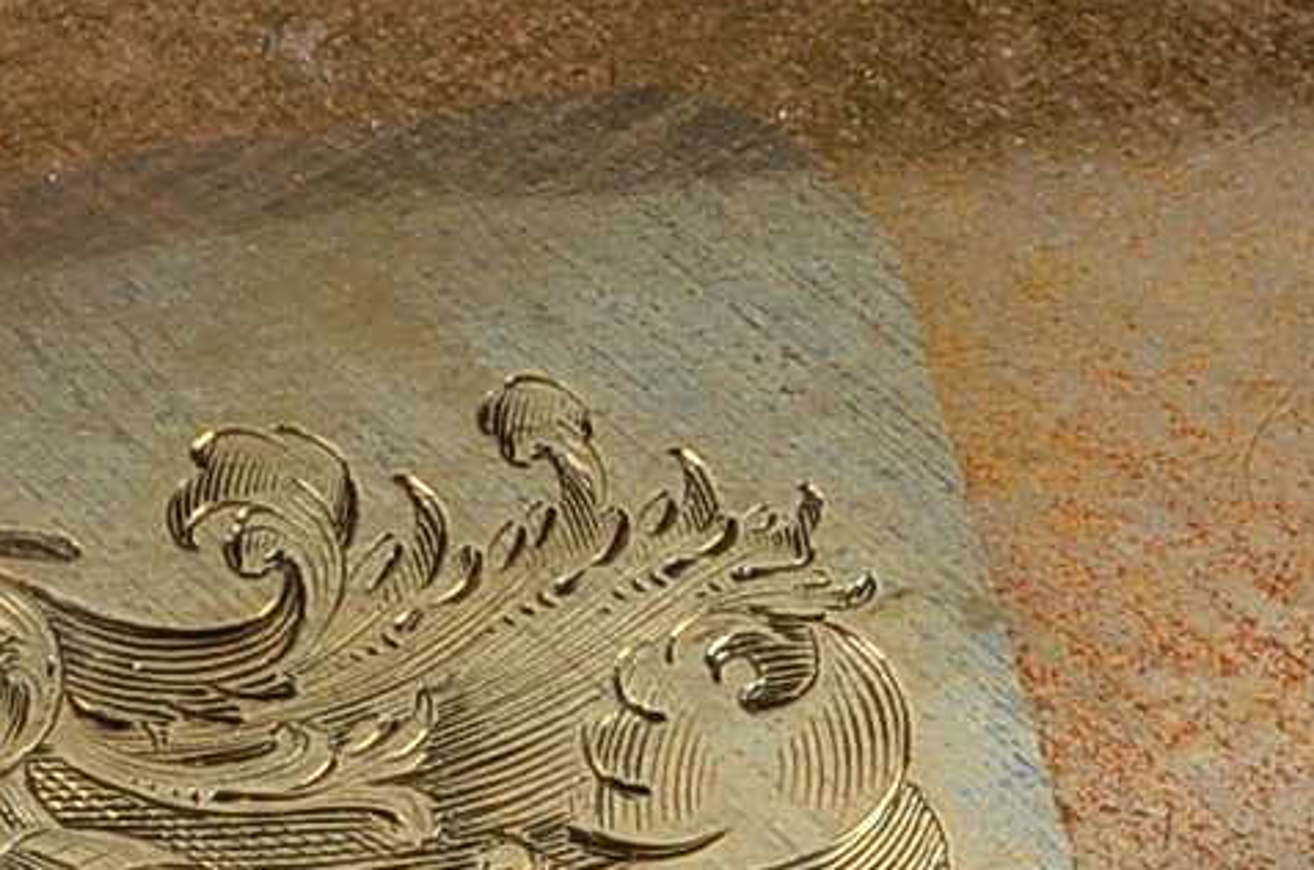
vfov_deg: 1.7
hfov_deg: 2.5
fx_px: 29636
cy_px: 1250
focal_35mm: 814
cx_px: 416
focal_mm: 105
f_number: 14
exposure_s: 1/160
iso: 100
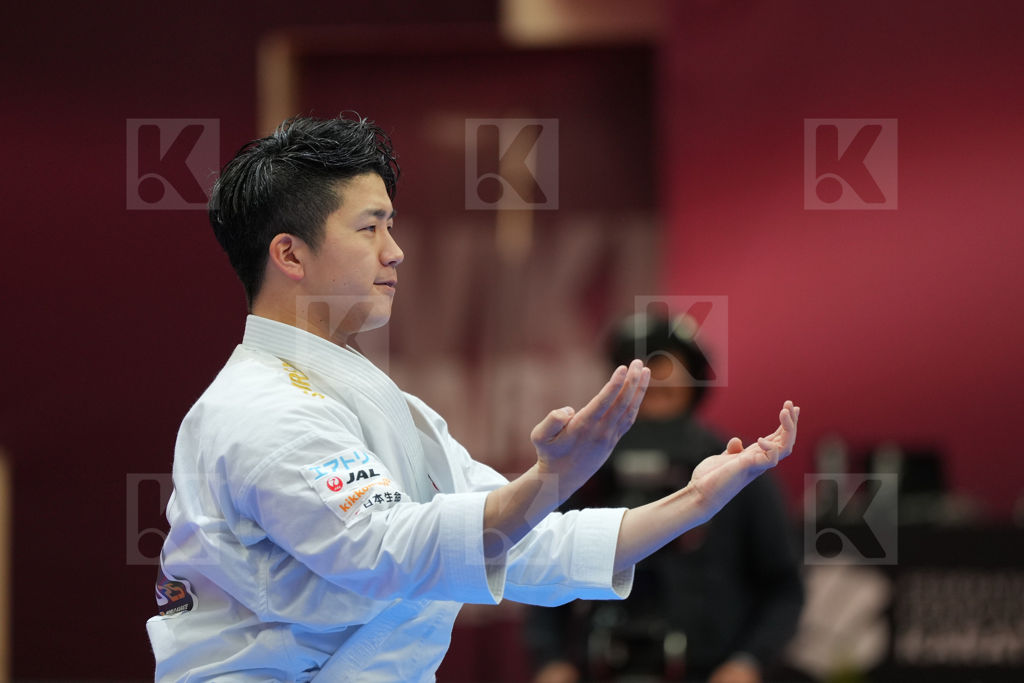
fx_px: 8532
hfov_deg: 6.9
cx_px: 512
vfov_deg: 4.6
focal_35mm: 300
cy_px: 342
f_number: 2.8
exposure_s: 1/500
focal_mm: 200
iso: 800
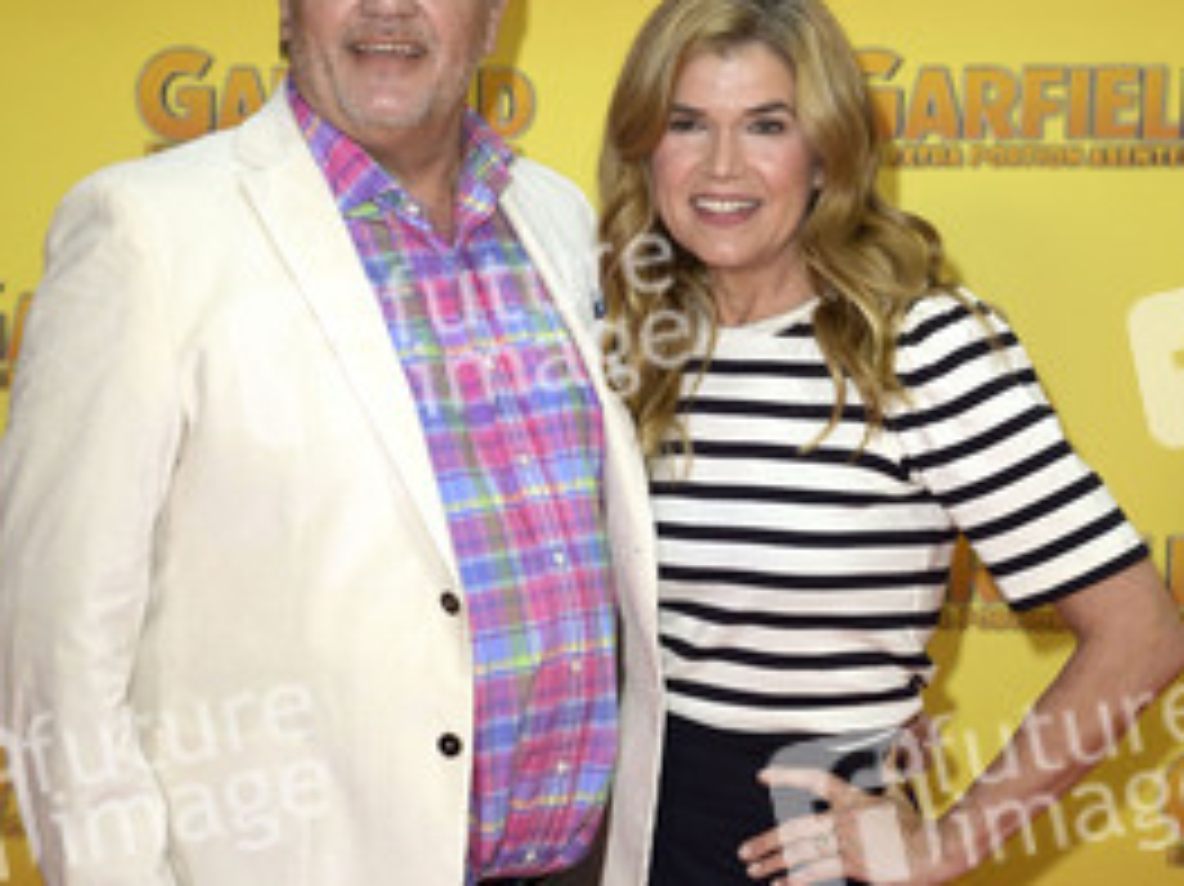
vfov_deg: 13.0
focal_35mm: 114
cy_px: 567
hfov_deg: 17.3
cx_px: 590
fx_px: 3897
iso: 640
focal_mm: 78
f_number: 5.6
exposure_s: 1/250
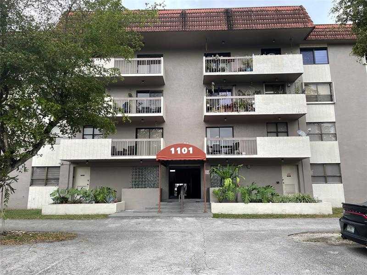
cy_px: 138
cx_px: 184
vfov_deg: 53.1
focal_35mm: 26
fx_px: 276
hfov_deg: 67.3
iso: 32
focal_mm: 4.2
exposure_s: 1/202
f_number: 1.6
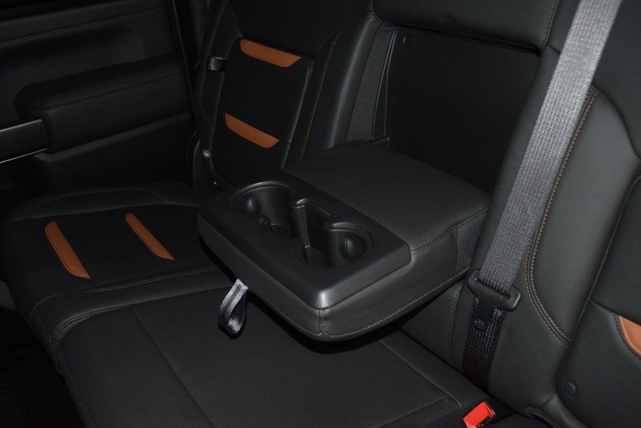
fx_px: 641
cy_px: 214
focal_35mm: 36
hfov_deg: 53.1
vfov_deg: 36.9
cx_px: 320
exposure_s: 1/125
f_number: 3.8
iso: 1000
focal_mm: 24
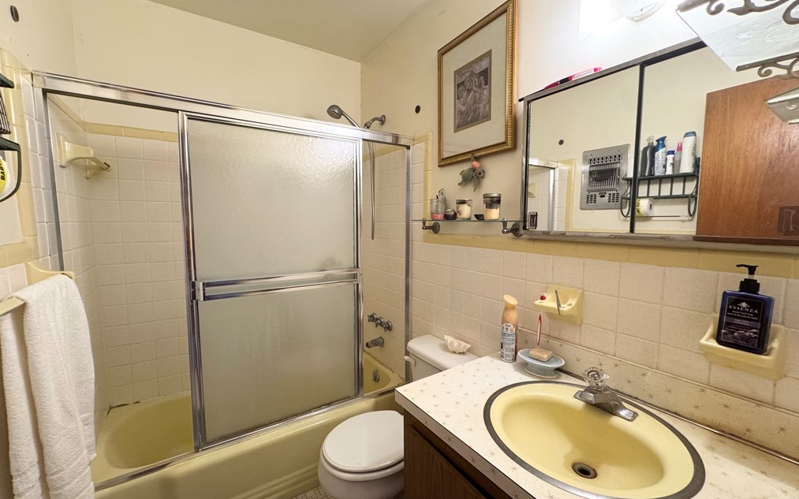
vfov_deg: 74.8
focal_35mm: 15
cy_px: 250
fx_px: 327
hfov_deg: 101.5
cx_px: 402
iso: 320
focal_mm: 2.22
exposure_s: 1/60
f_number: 2.2
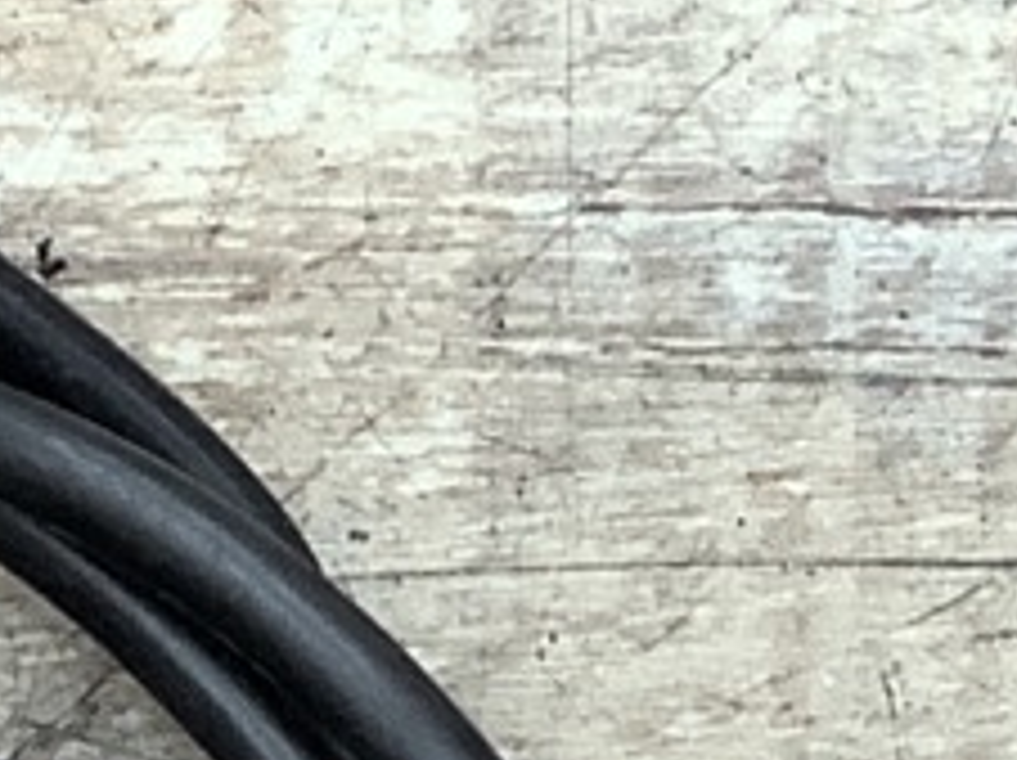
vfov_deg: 6.5
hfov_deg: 8.8
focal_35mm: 226
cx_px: 657
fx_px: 6633
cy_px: 1086
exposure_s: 1/60
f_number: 2.4
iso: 160
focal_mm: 3.3
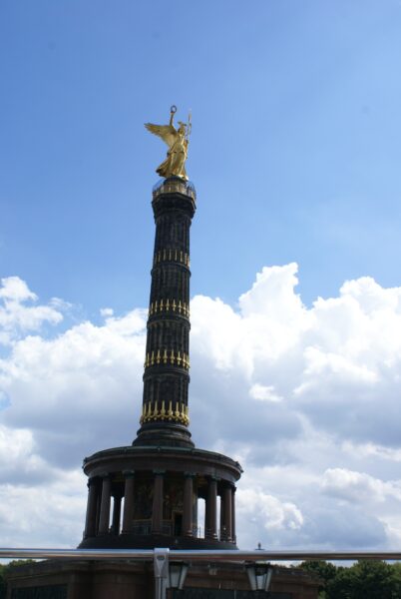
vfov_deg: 49.5
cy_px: 300
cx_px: 200
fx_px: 649
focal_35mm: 39
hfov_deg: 34.3
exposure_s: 1/200
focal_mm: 26
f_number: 11
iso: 100
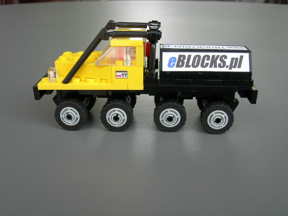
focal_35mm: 38
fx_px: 316
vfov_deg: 37.7
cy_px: 108
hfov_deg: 49.0
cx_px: 144
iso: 64
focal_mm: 7.8
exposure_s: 1/86.1
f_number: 4.8
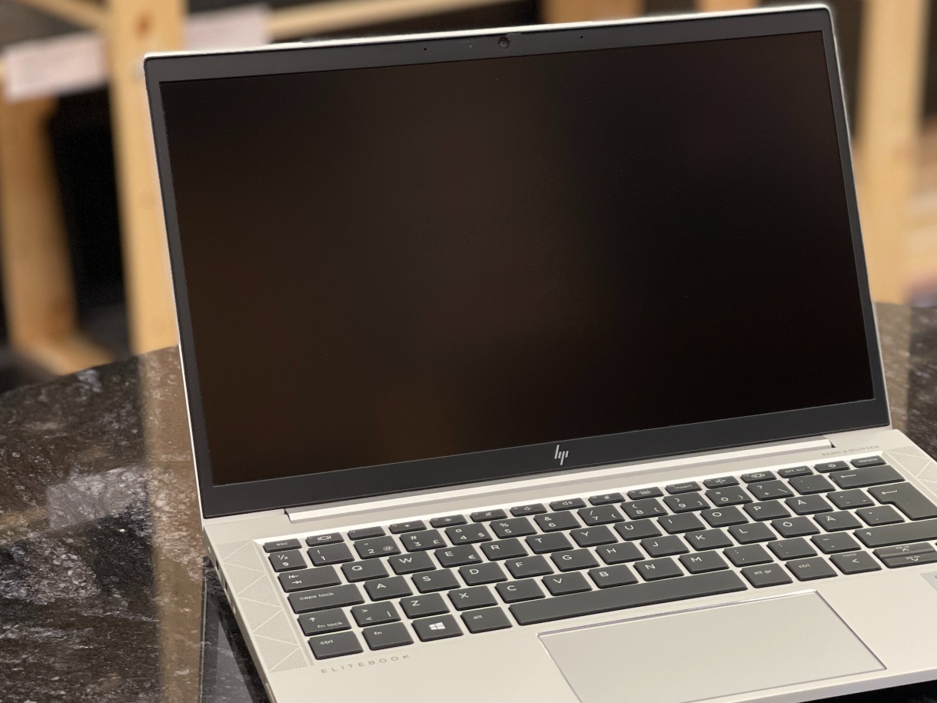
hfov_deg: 23.2
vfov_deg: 17.6
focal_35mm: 84
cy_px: 378
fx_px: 2274
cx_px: 600
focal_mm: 7.5
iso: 250
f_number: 2.2
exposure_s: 1/66
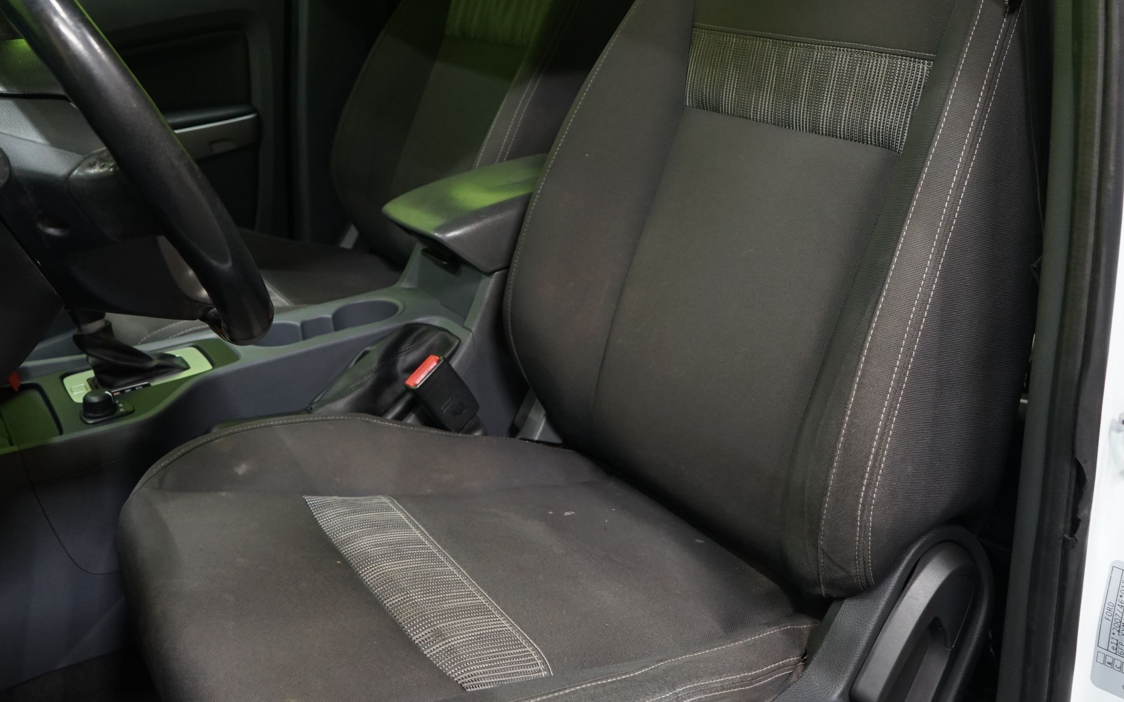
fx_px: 1164
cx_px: 545
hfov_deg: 51.5
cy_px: 158
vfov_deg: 32.8
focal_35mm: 38
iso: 1250
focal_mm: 24
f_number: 5.6
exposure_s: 1/20
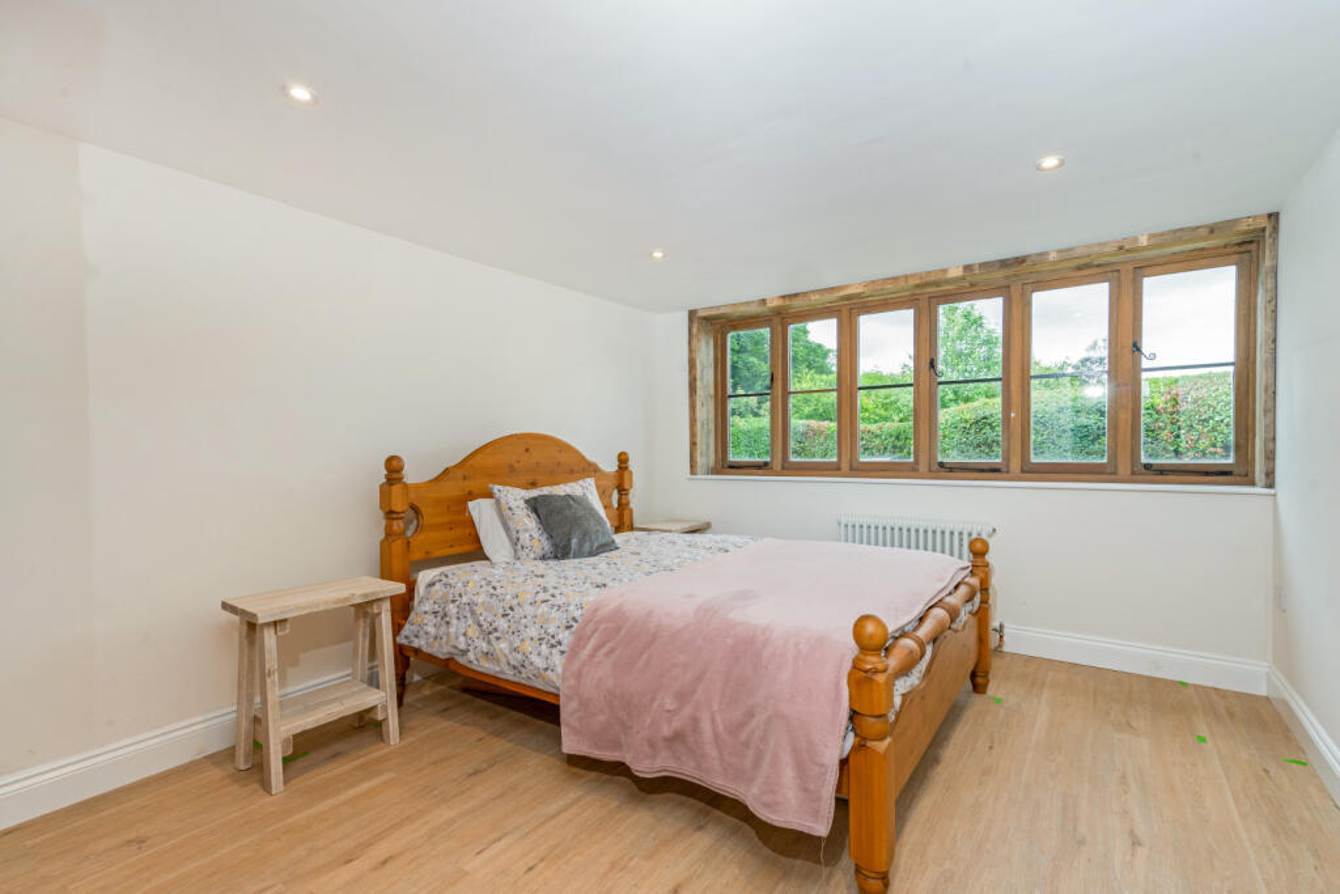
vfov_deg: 73.8
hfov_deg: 96.7
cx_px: 670
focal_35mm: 16
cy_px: 447
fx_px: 596
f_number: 11
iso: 400
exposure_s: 1/20
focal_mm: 16
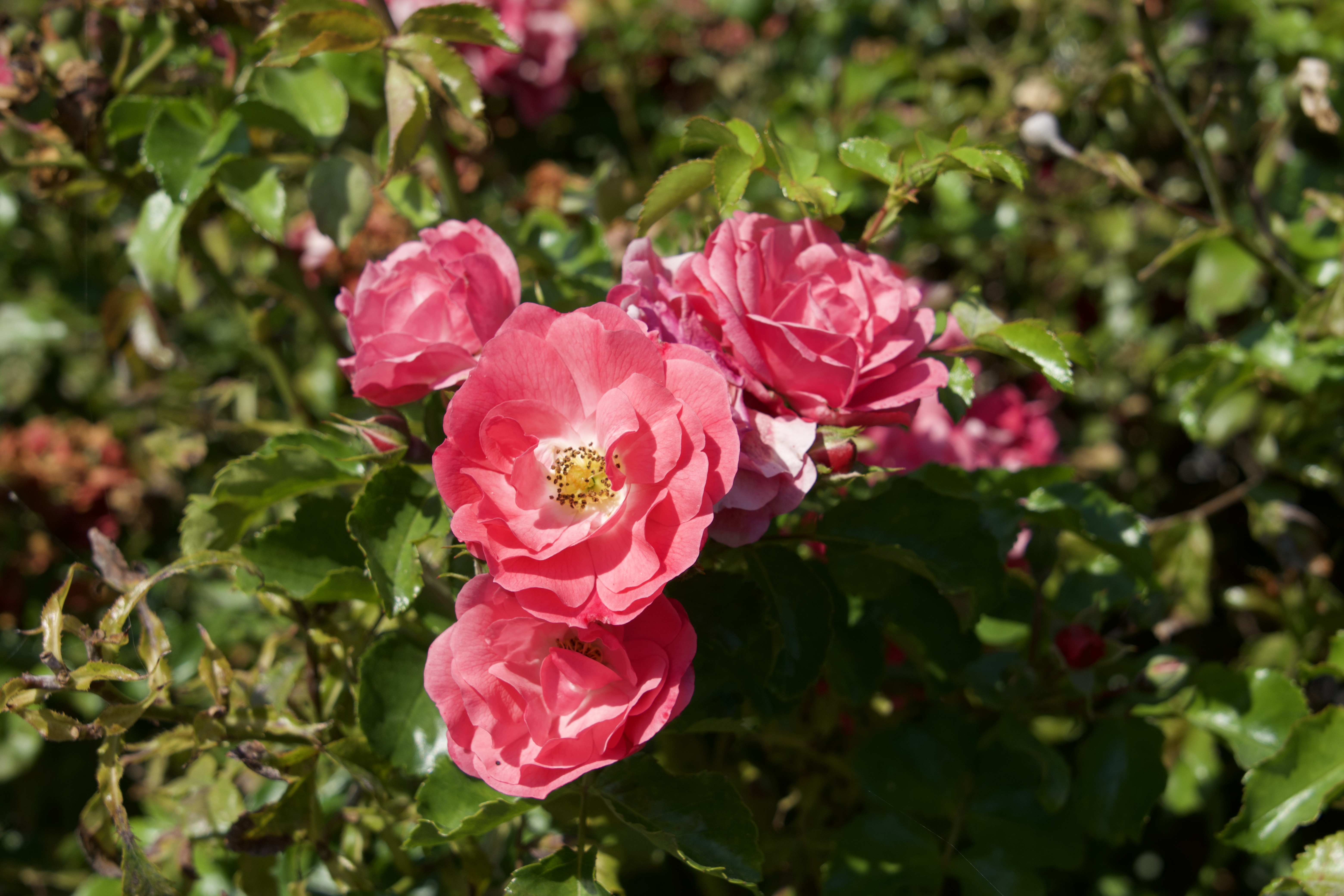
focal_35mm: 64
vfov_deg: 21.2
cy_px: 448
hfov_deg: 31.4
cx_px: 672
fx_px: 2389
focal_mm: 43
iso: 100
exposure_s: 1/320
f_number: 8
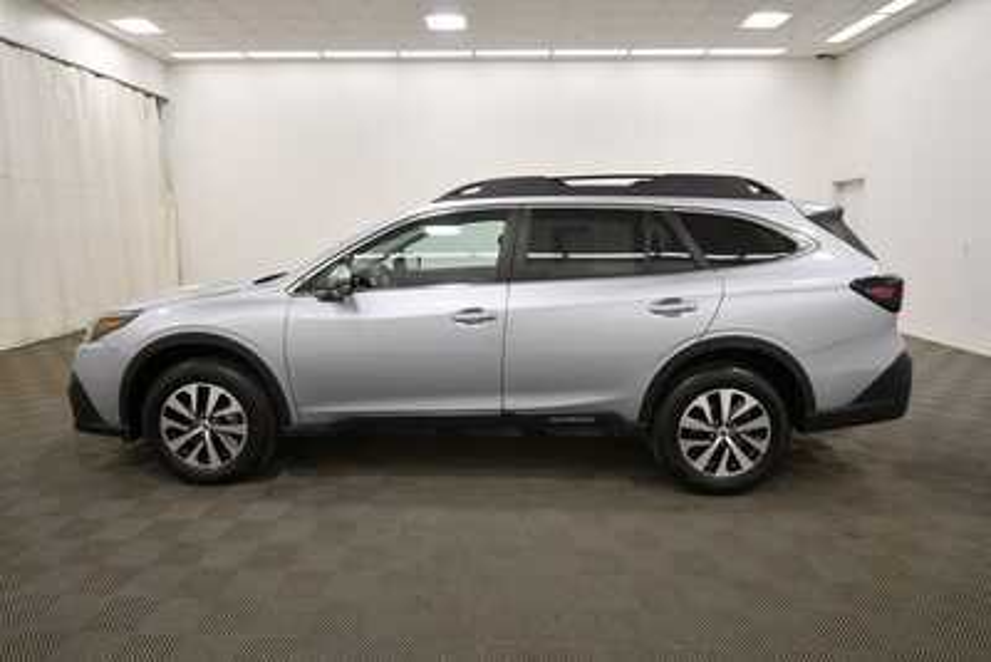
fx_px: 578
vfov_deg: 59.5
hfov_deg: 81.2
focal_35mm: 21
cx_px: 496
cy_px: 331
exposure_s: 1/200
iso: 800
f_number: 5
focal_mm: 14
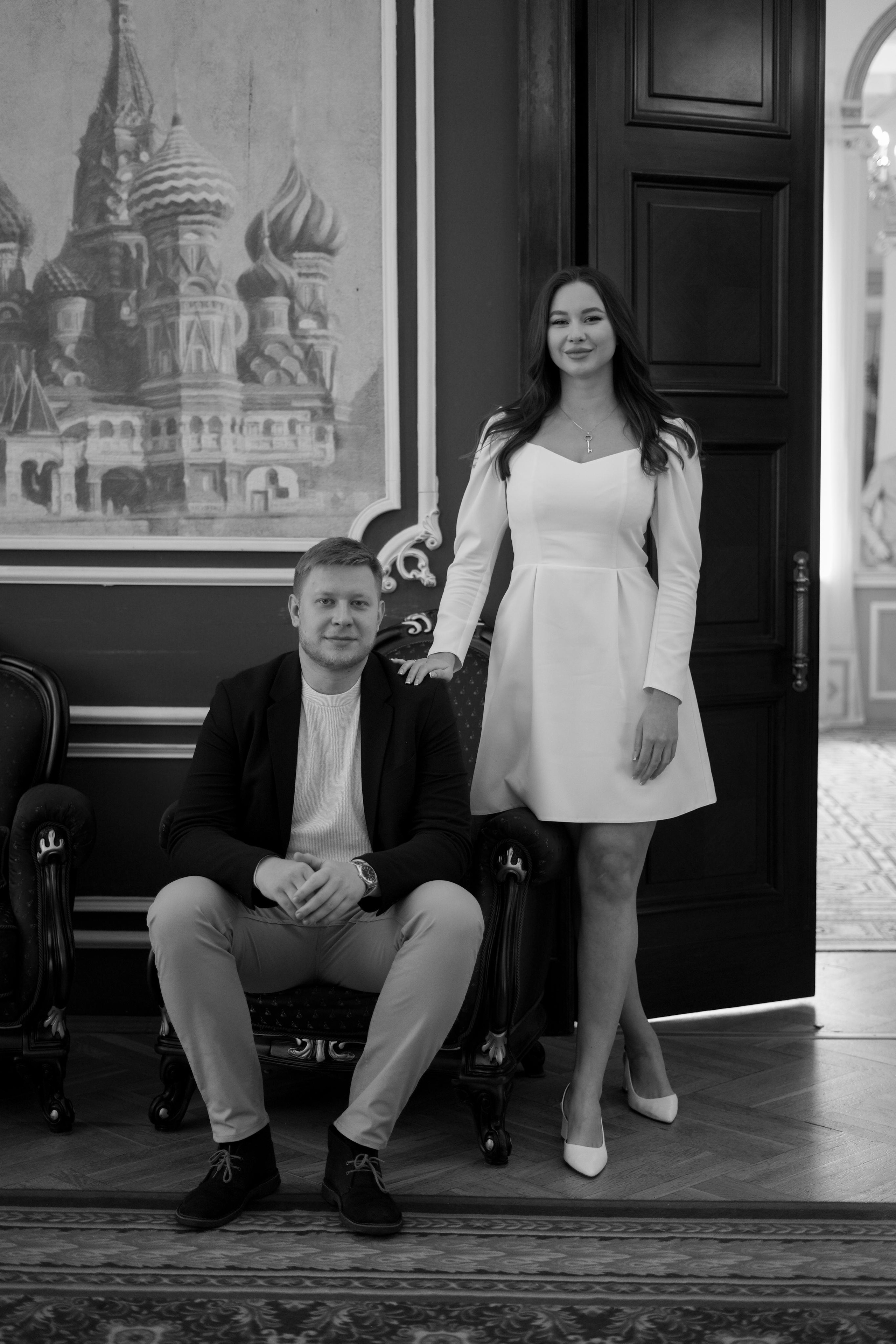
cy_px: 672
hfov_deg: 27.0
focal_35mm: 50
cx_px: 448
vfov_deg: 39.6
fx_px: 1867
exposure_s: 1/500
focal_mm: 50
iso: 800
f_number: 1.8
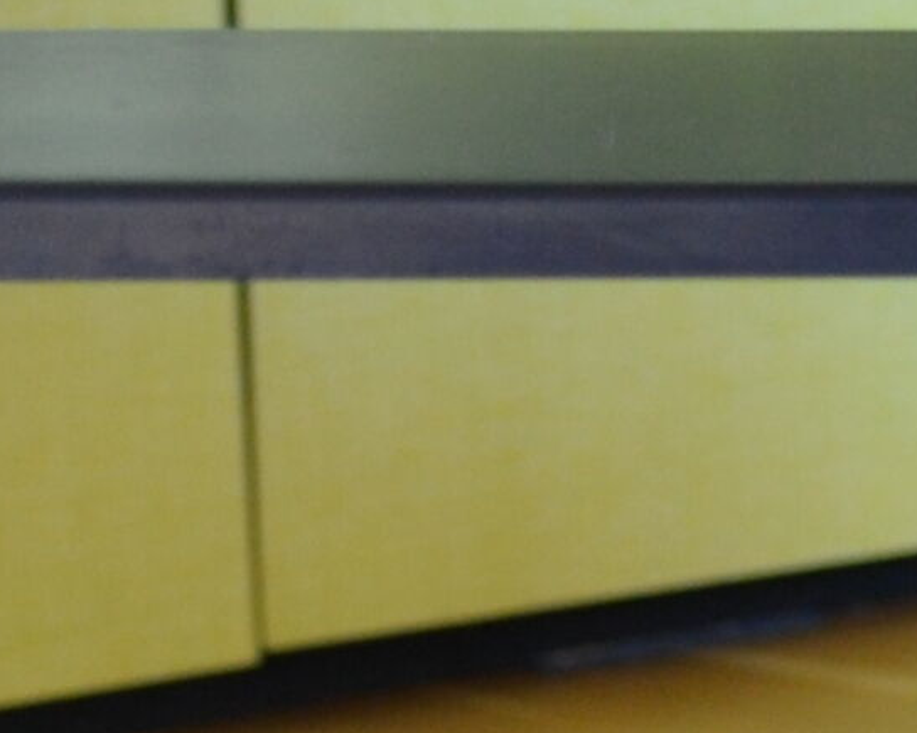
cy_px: 1358
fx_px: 7761
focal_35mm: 286
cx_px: 875
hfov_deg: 6.7
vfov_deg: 5.3
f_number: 4
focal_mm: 24
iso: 400
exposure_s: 1/20
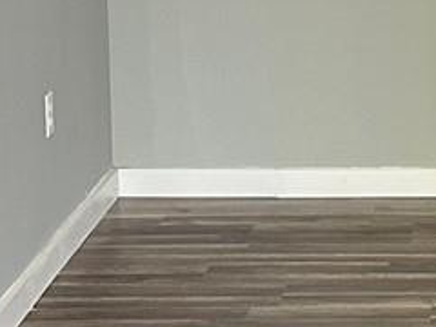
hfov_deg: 12.1
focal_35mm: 160
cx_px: 478
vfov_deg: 9.2
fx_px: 2015
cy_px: 9
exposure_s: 1/60
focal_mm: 6.86
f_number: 1.78
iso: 320
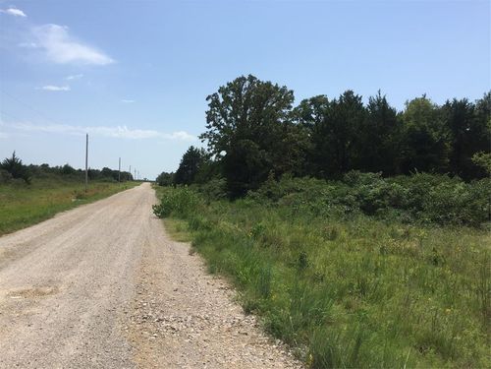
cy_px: 184
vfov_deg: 48.2
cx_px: 246
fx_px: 411
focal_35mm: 29
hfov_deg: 61.7
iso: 32
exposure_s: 1/2083
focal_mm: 4.15
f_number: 2.2
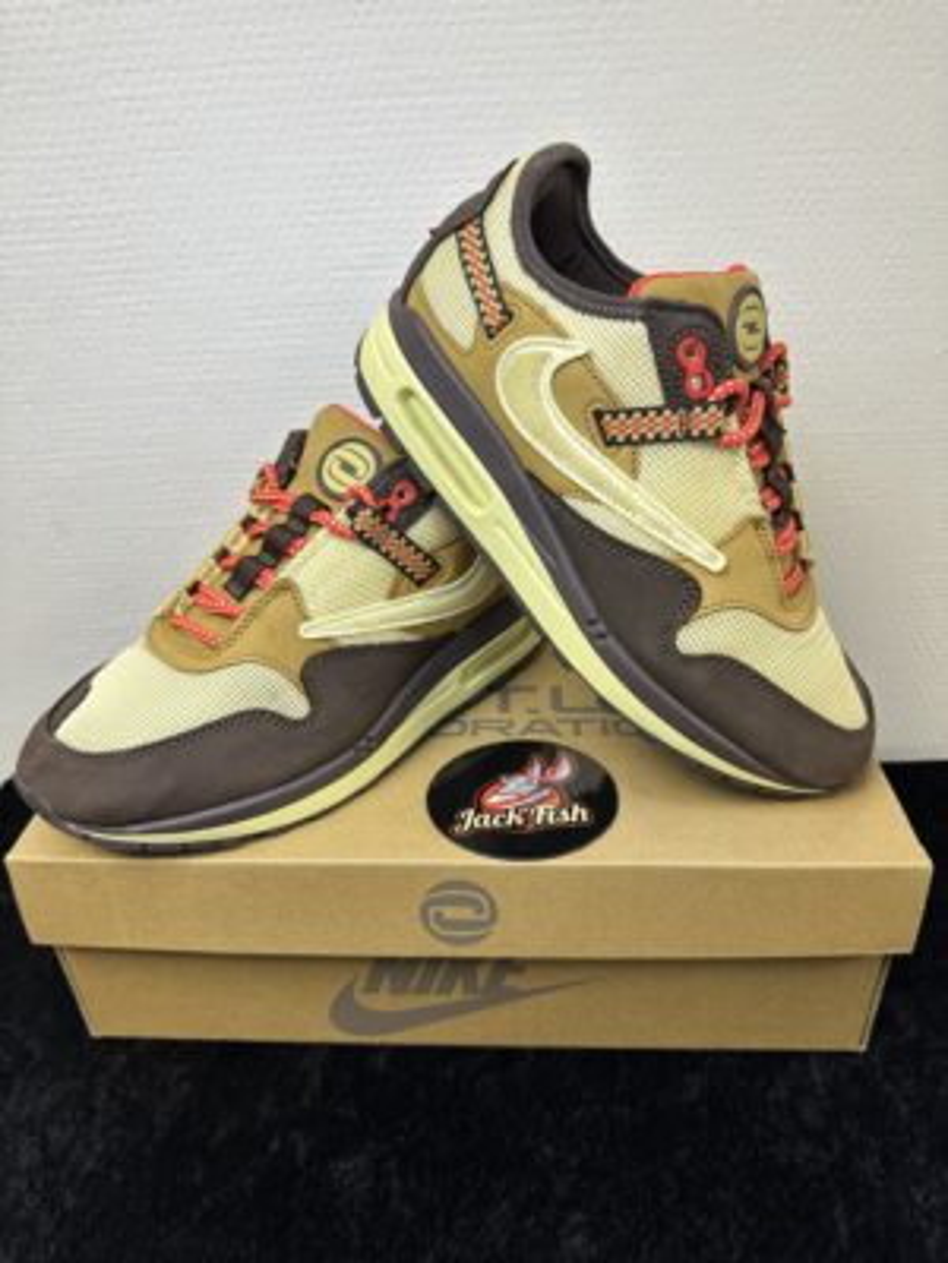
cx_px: 474
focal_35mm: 24
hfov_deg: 56.8
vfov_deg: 71.6
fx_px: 876
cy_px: 632
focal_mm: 6.86
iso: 80
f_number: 1.78
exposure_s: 1/100
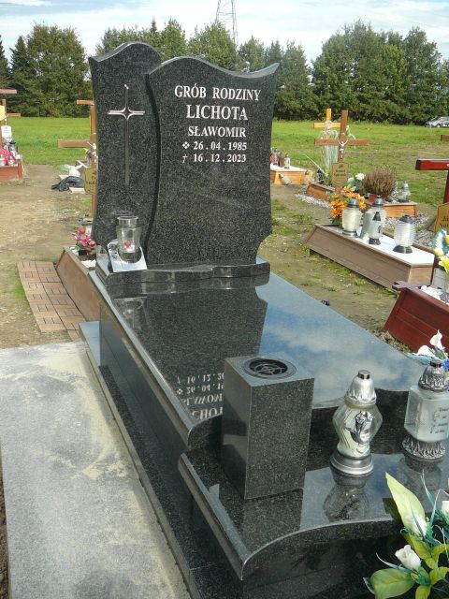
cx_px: 224
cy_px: 300
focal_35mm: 35
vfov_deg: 52.6
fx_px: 605
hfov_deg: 40.7
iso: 80
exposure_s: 1/400
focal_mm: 5.2
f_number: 2.8
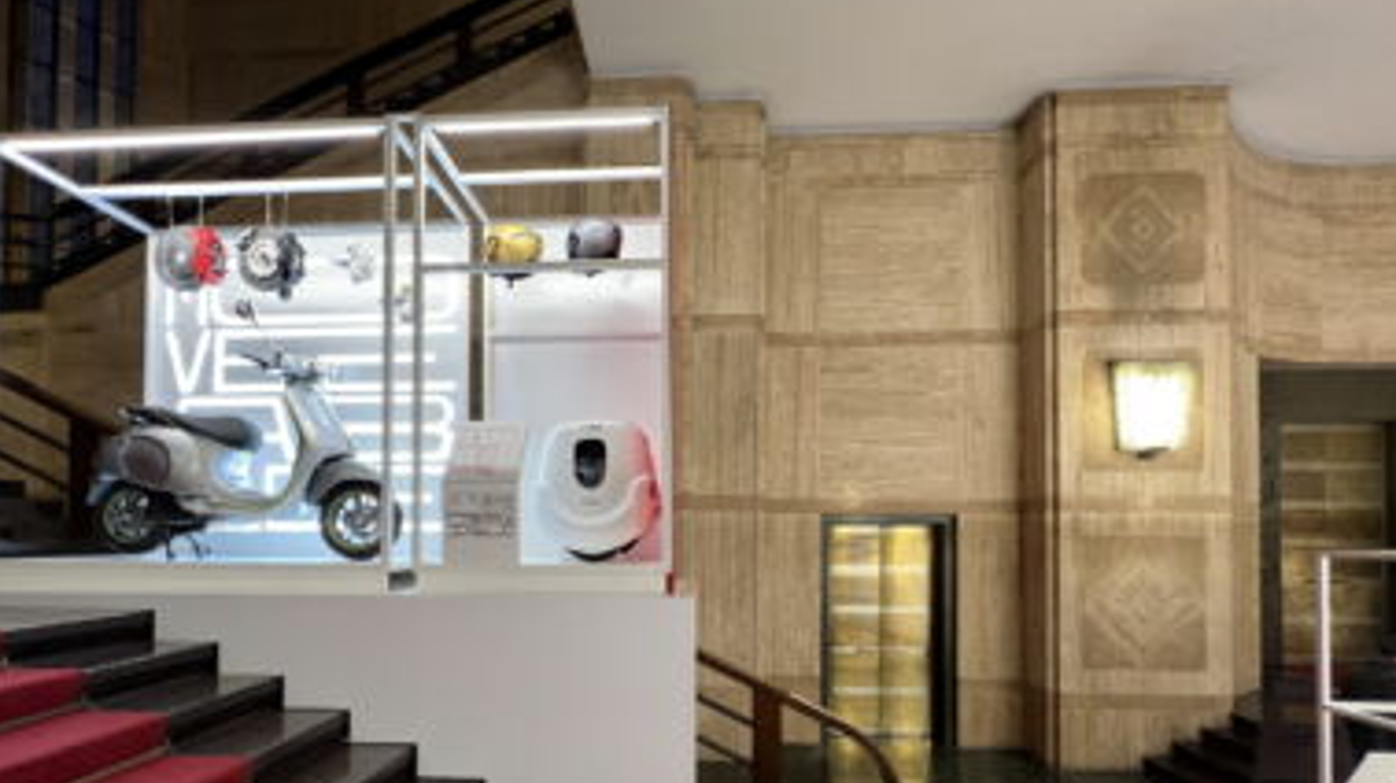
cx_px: 672
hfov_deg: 103.0
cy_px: 532
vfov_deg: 68.1
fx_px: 555
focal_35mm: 15
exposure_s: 1/50
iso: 320
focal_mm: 1.57
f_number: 1.8
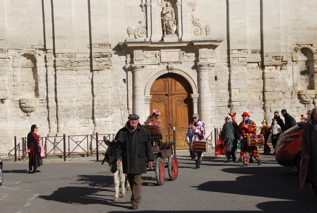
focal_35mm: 60
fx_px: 530
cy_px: 106
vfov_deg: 22.7
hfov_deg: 33.3
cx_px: 158
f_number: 11
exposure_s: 1/500
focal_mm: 40
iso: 200
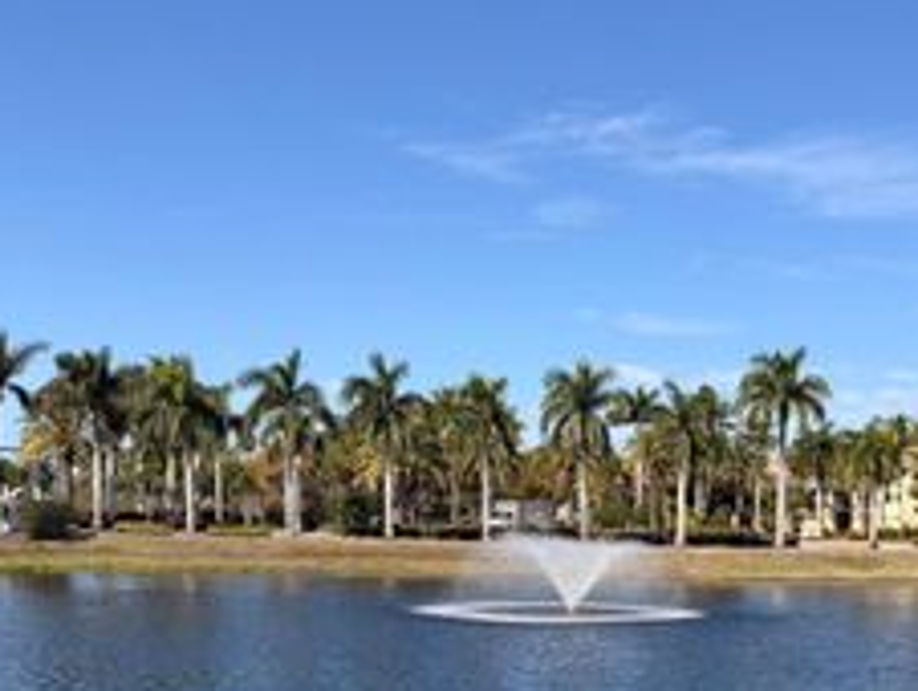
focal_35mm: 53
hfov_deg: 35.4
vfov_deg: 26.7
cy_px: 620
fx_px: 1407
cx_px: 678
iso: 80
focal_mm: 6.76
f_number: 1.78
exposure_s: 1/4975
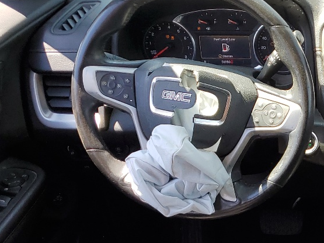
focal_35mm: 75
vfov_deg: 18.8
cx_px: 387
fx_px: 702
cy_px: 269
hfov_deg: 23.7
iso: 50
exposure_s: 1/345
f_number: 1.5
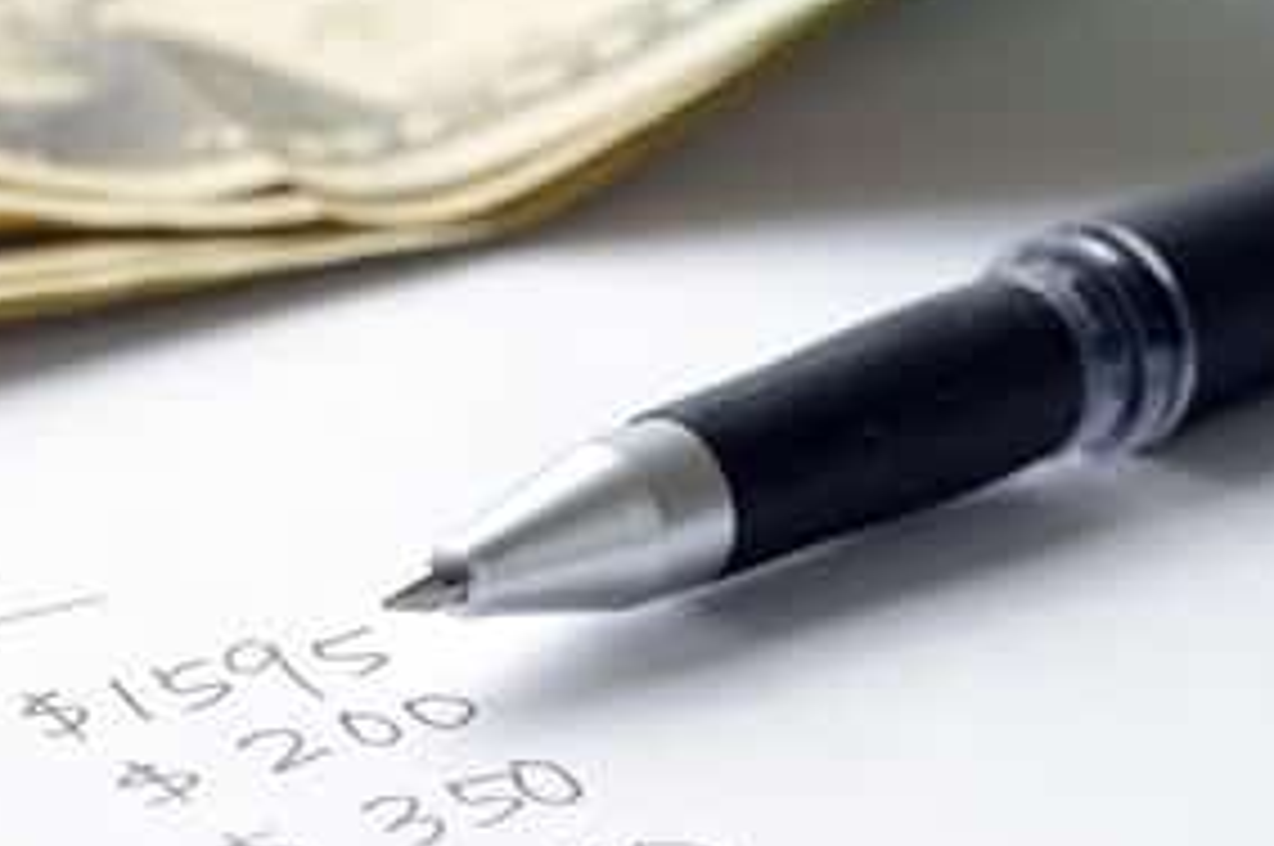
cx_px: 162
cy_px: 796
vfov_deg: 7.2
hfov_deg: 10.7
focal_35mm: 191
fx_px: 6751
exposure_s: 1/5
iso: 100
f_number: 10
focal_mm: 90
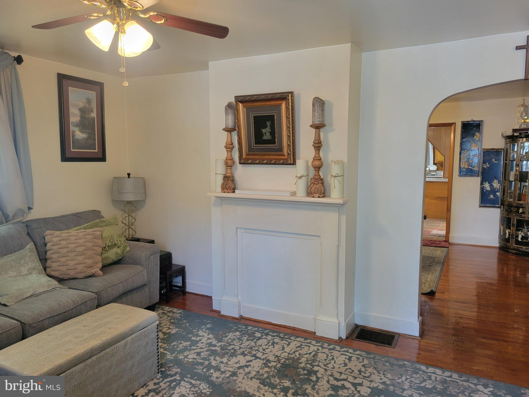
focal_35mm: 26
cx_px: 264
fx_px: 397
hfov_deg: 67.3
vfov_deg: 53.1
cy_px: 198
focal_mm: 5.4
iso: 200
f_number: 1.8
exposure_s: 1/40
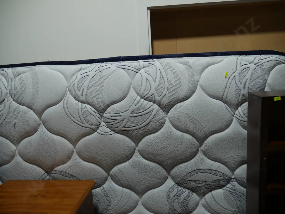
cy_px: 107
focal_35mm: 28
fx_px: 231
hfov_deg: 63.4
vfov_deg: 49.8
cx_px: 142
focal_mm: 14
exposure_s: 1/160
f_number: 4
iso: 200
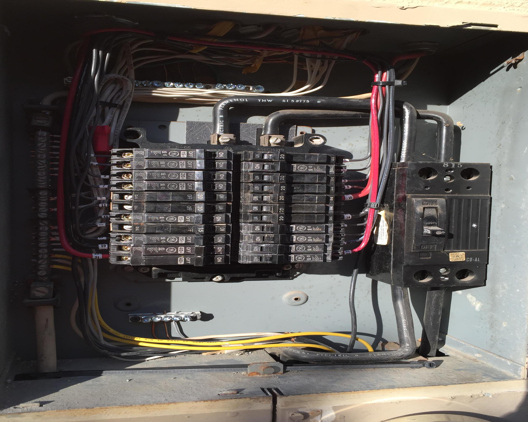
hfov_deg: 57.2
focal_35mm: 31
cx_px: 253
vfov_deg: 47.1
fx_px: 484
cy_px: 216
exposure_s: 1/618
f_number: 2.2
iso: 32
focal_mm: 4.15
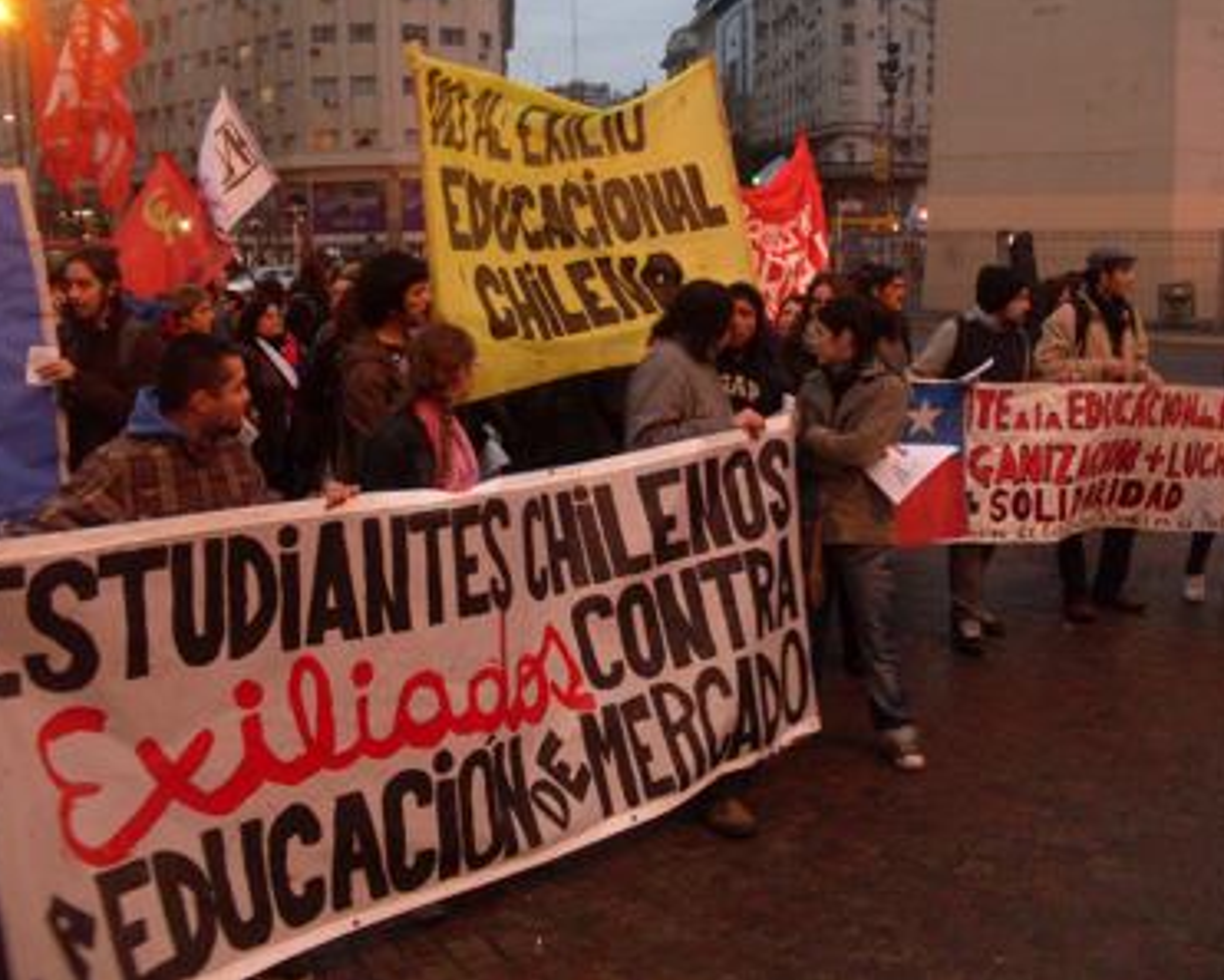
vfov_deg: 37.4
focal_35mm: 40
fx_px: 1449
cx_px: 637
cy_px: 488
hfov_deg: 45.8
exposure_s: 1/30
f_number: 2.8
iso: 200
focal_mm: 6.3
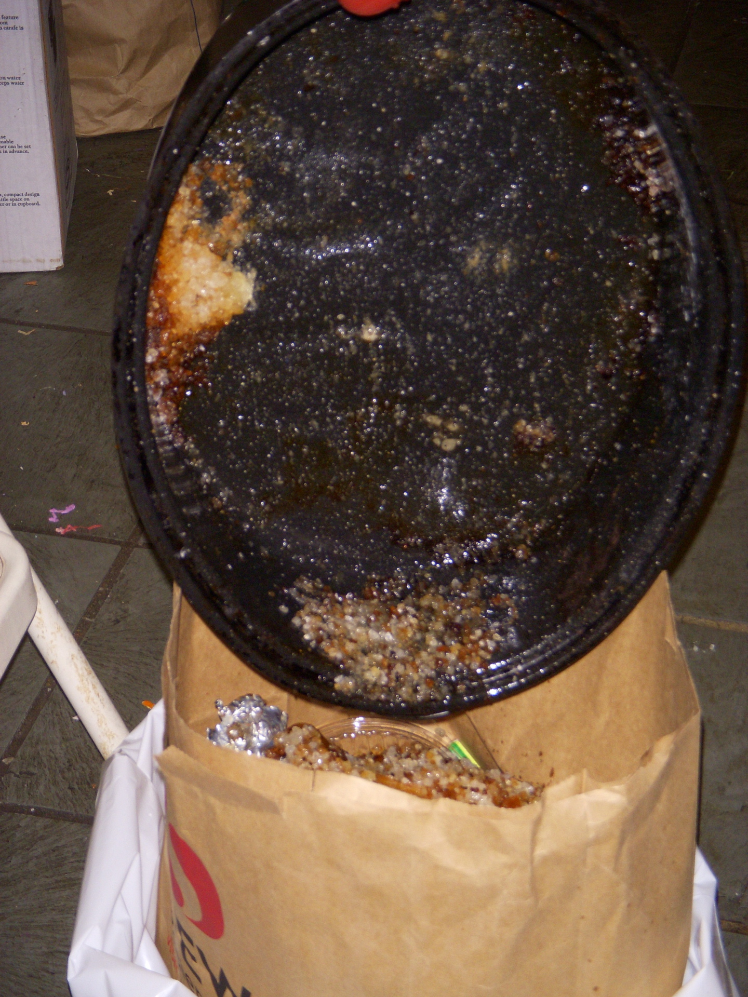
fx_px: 2190
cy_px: 498
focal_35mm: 76
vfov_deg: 25.7
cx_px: 374
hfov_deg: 19.4
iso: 200
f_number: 3.8
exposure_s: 1/80
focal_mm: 12.6
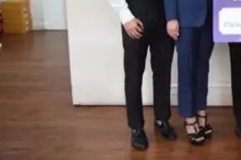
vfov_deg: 19.7
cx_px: 326
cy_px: -29
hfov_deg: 25.8
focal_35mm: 65
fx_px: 435
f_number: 4
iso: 2500
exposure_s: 1/125
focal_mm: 24
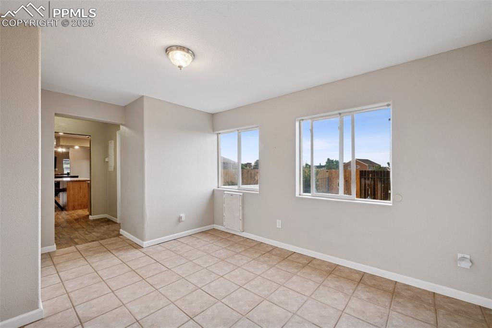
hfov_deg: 100.4
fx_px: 205
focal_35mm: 15
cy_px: 164
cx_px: 246
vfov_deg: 77.3
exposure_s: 1/6
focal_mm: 15
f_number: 11
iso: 100
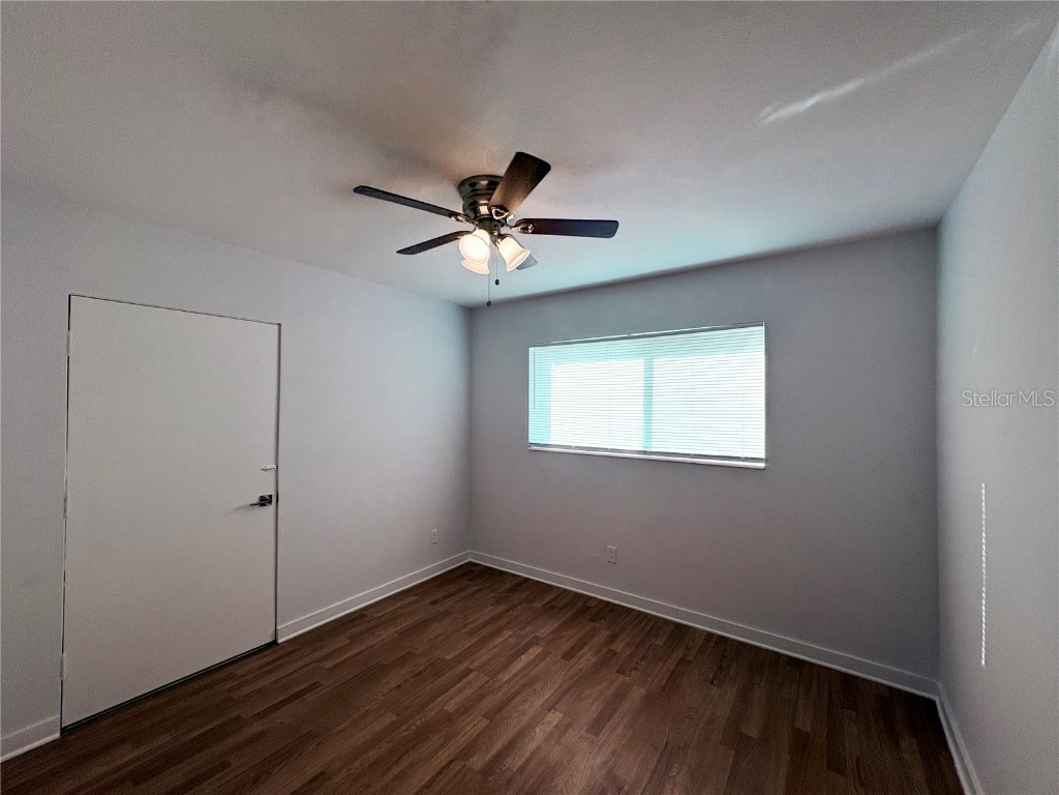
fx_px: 428
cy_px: 398
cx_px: 530
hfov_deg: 102.1
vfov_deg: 85.7
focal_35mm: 14
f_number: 2.2
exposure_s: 1/340
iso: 50
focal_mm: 2.22
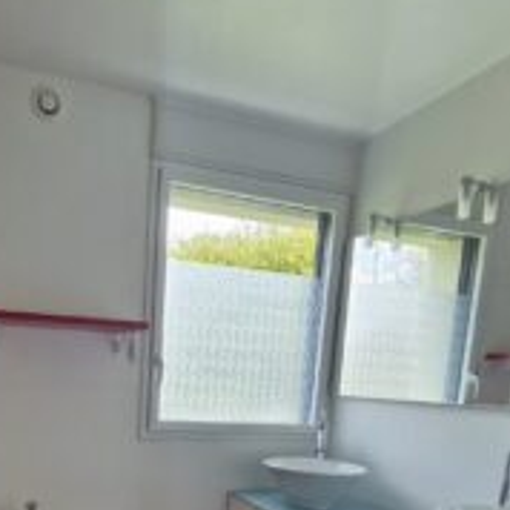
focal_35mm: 29
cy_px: 470
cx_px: 169
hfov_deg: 54.5
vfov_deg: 48.9
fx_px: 483
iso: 64
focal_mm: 1.74
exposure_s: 1/50
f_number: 2.2
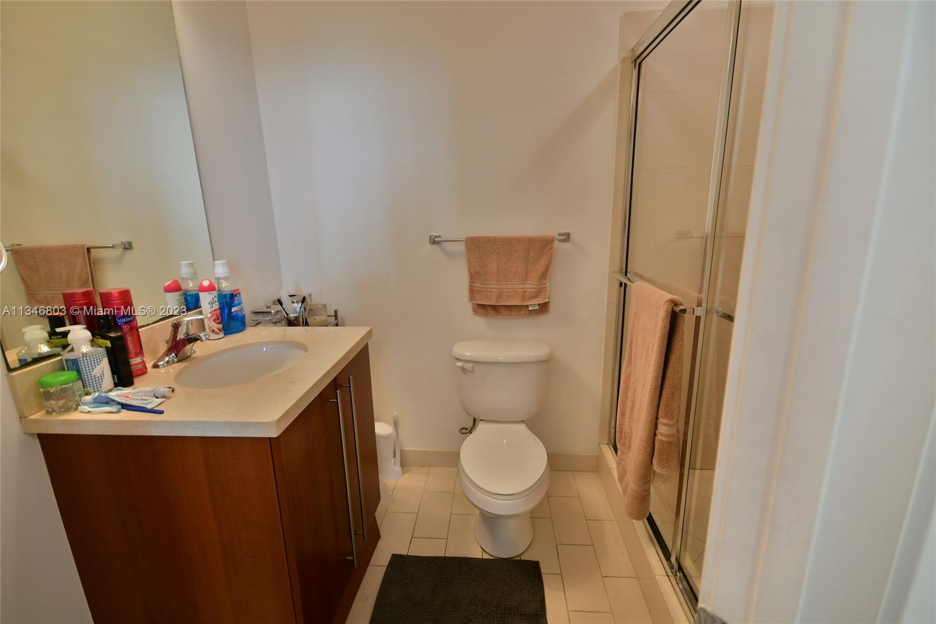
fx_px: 416
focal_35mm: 16
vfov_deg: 73.7
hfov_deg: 96.7
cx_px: 468
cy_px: 312
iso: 500
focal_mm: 11
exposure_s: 1/30
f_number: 4.2
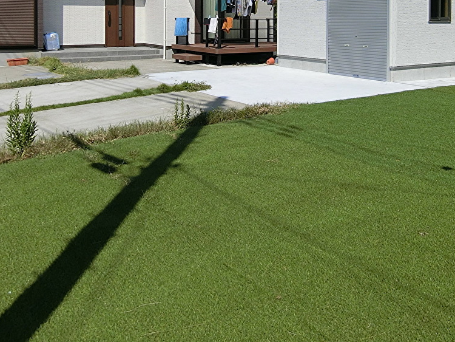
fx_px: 500
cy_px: 32
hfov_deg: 48.8
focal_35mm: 38
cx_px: 258
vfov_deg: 35.4
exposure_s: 1/400
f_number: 6.9
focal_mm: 4.06
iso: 80
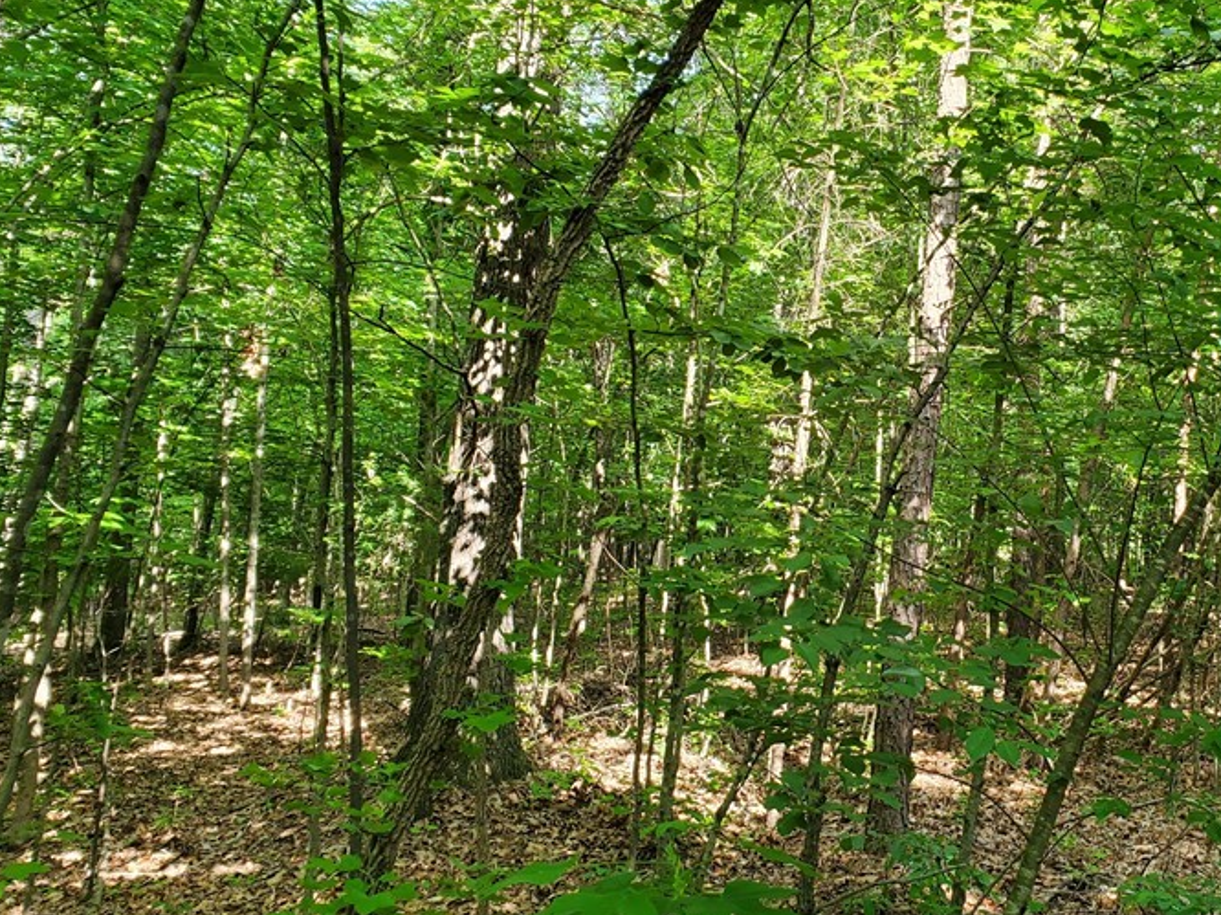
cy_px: 341
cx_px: 878
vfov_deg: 35.7
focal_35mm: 40
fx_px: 1410
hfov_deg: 45.6
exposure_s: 1/120
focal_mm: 4.3
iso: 100
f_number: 2.4
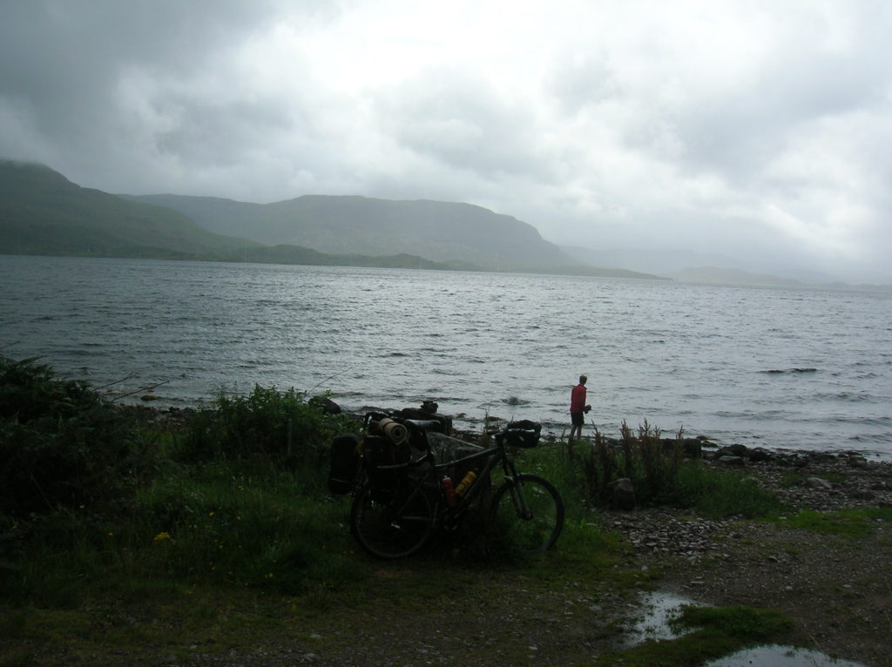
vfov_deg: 41.7
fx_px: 875
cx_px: 446
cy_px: 334
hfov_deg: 54.0
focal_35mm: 34
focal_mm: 5.7
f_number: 4.9
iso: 50
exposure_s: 1/338
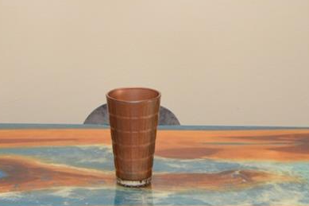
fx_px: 635
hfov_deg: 27.3
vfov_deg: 18.4
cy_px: 85
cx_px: 129
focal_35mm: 74
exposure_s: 1/60
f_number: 4
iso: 450
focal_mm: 12
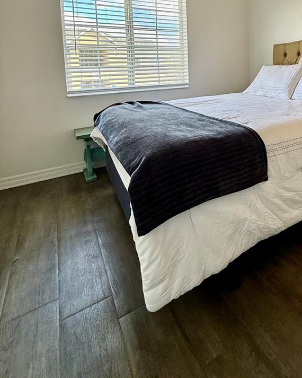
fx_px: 257
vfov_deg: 66.7
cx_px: 237
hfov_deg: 56.9
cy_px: 82
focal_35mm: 23
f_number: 2.2
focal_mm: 2.22
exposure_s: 1/120
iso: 80
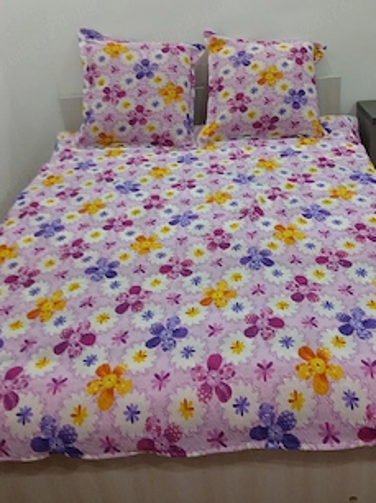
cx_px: 205
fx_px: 493
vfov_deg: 53.3
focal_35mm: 34
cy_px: 184
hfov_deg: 41.7
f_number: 1.8
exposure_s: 1/50.3
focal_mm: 3.98
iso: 160
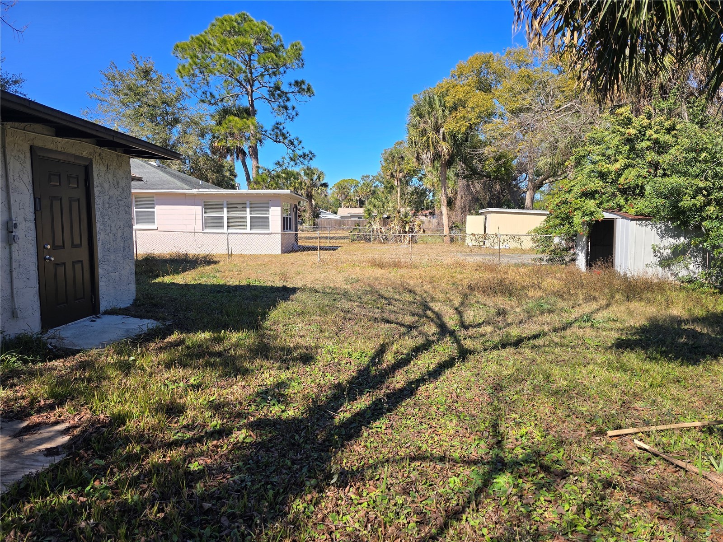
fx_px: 480
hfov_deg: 73.9
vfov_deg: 58.9
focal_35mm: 23
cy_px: 271
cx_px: 362
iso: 12
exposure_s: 1/607
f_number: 1.7
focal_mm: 6.3
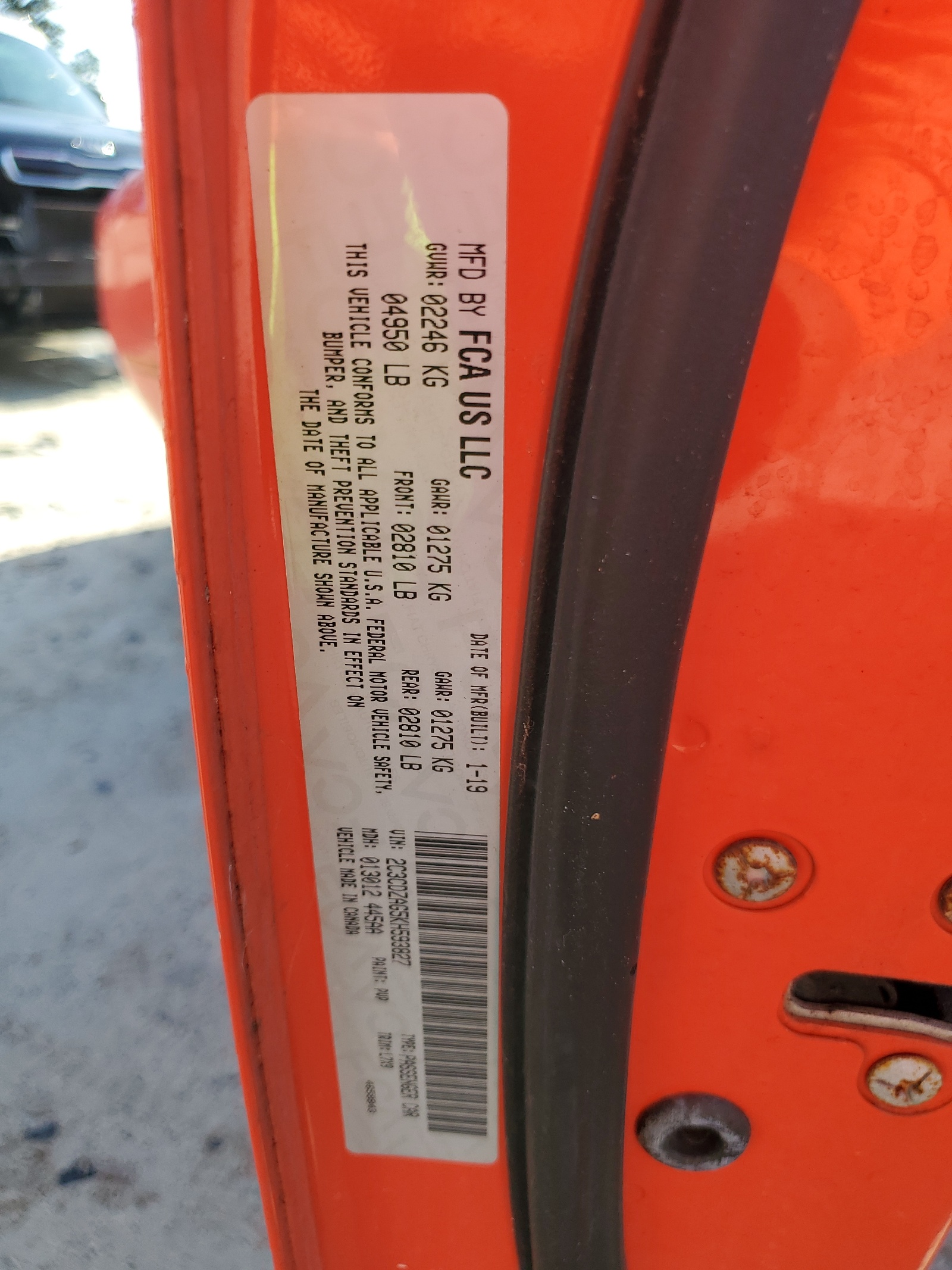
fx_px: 953
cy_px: 635
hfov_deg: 53.1
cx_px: 476
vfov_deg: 67.3
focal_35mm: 26
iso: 50
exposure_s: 1/667
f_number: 1.5
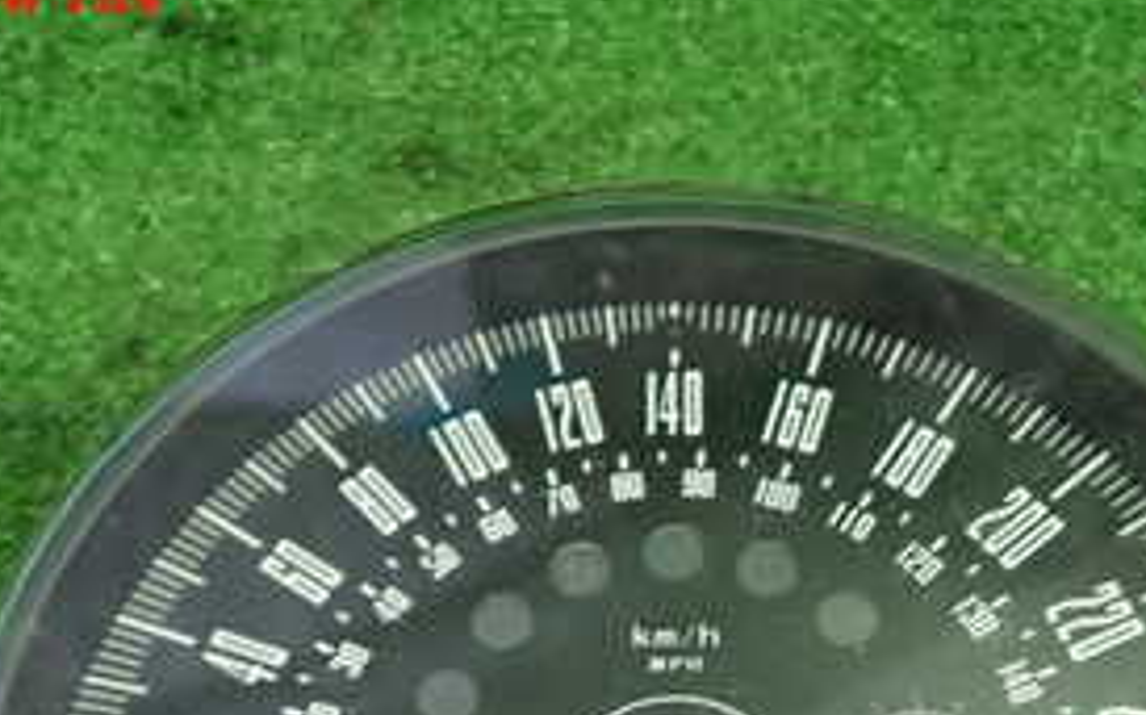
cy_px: 874
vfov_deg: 20.8
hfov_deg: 35.1
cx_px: 652
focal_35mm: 58
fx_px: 1811
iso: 400
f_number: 2
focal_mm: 4.5
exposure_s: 1/30
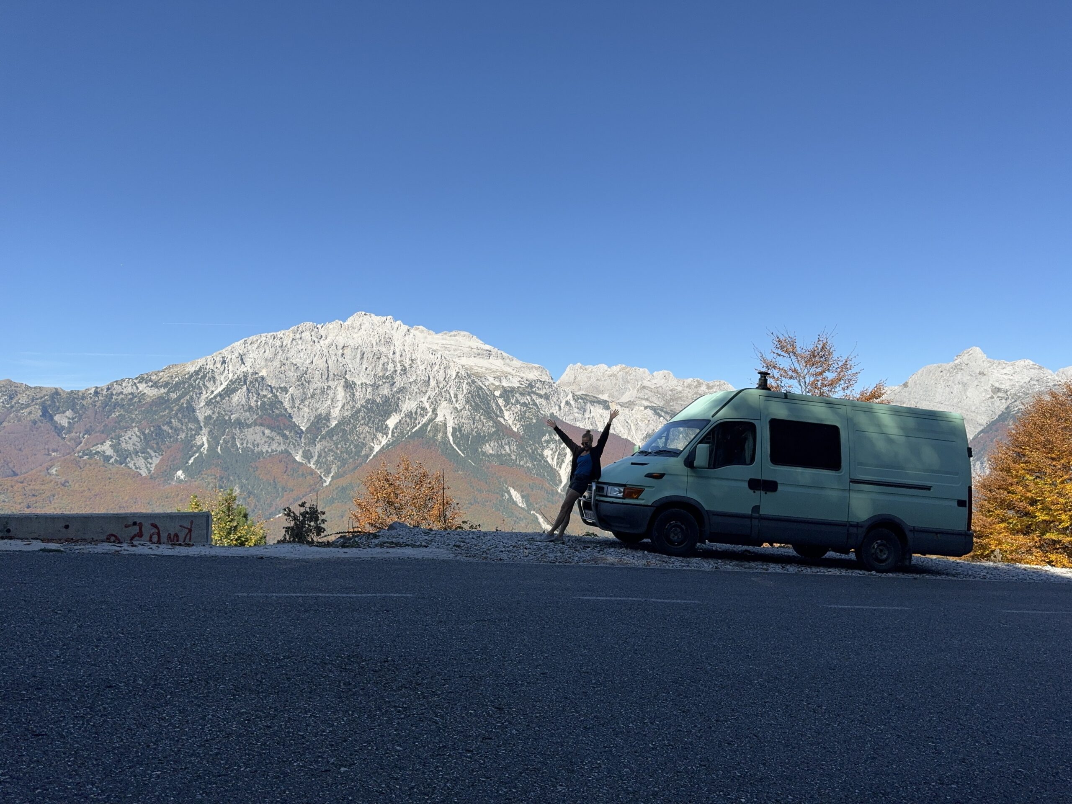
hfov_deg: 71.6
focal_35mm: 24
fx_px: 743
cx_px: 536
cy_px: 402
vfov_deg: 56.8
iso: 80
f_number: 1.78
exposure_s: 1/4049
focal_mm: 6.76
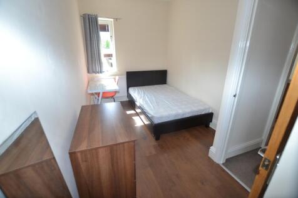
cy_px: 99
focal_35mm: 15
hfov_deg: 100.4
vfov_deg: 77.3
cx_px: 149
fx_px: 124
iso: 200
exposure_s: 1/50
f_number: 3.5
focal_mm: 10
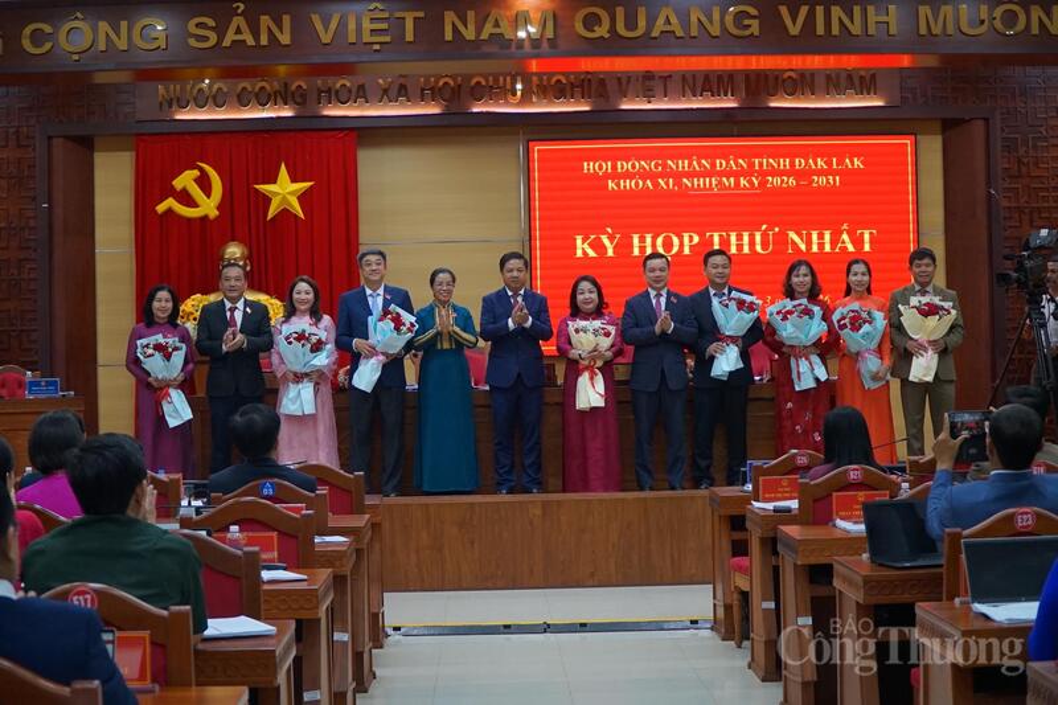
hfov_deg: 30.1
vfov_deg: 20.3
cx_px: 529
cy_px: 352
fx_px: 1969
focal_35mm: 67
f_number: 4
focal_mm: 45
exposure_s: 1/160
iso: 1250
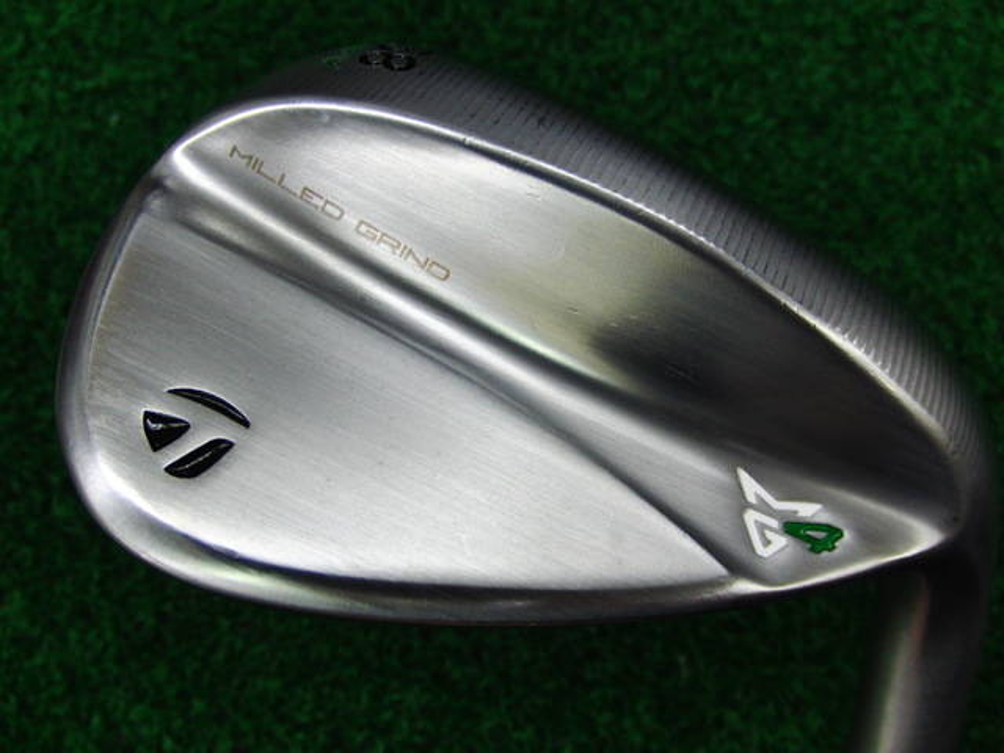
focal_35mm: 37
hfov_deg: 50.1
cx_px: 502
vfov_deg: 38.7
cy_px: 376
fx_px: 1073
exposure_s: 1/80
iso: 200
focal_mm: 6.42
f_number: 3.6
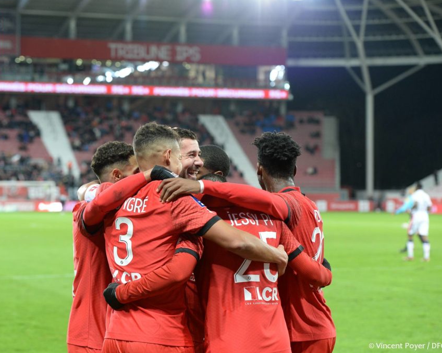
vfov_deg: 15.1
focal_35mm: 102
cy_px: 176
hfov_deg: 18.8
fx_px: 1334
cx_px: 188
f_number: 4
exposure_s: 1/250
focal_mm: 90
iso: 2000
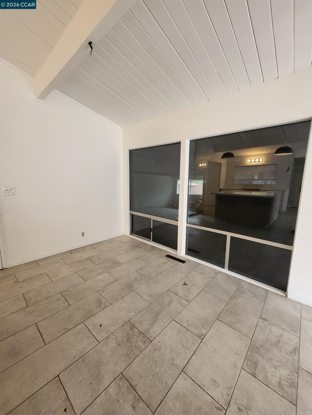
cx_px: 156
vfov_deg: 106.2
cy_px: 208
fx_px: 156
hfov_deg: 89.9
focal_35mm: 13
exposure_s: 1/60
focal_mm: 1.74
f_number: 2.2
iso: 200
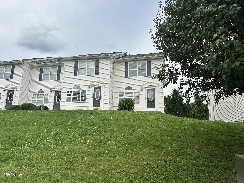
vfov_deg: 56.8
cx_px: 122
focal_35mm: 24
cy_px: 92
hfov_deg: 71.6
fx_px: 169
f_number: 1.78
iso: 80
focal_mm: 6.86
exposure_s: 1/3861
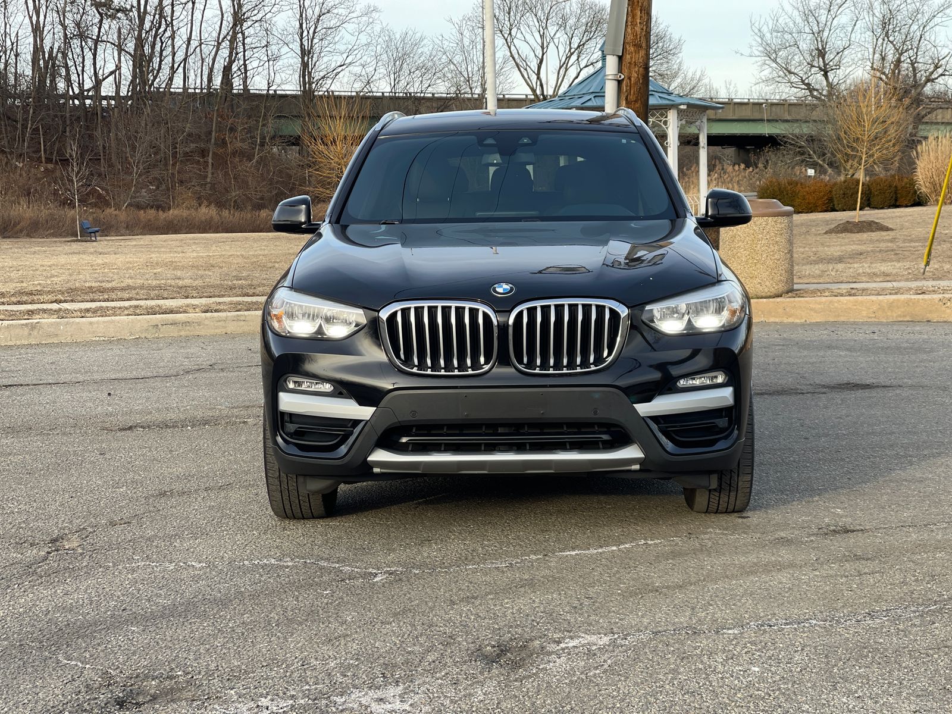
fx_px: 1760
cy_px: 357
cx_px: 476
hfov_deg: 30.3
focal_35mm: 64
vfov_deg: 22.9
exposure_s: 1/132
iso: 20
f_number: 2.2
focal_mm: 7.5
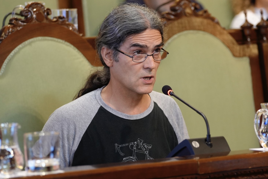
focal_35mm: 195
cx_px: 134
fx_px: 1453
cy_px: 90
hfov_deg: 10.5
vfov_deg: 7.1
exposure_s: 1/100
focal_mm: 130
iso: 2000
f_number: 2.8
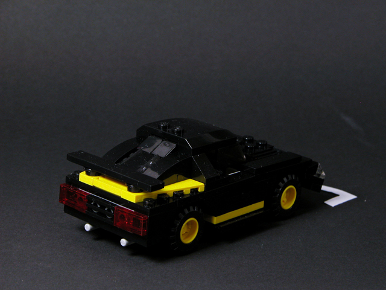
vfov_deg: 11.9
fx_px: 1394
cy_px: 145
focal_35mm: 125
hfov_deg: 15.8
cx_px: 193
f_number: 6
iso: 100
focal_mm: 31.9
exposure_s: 1/8
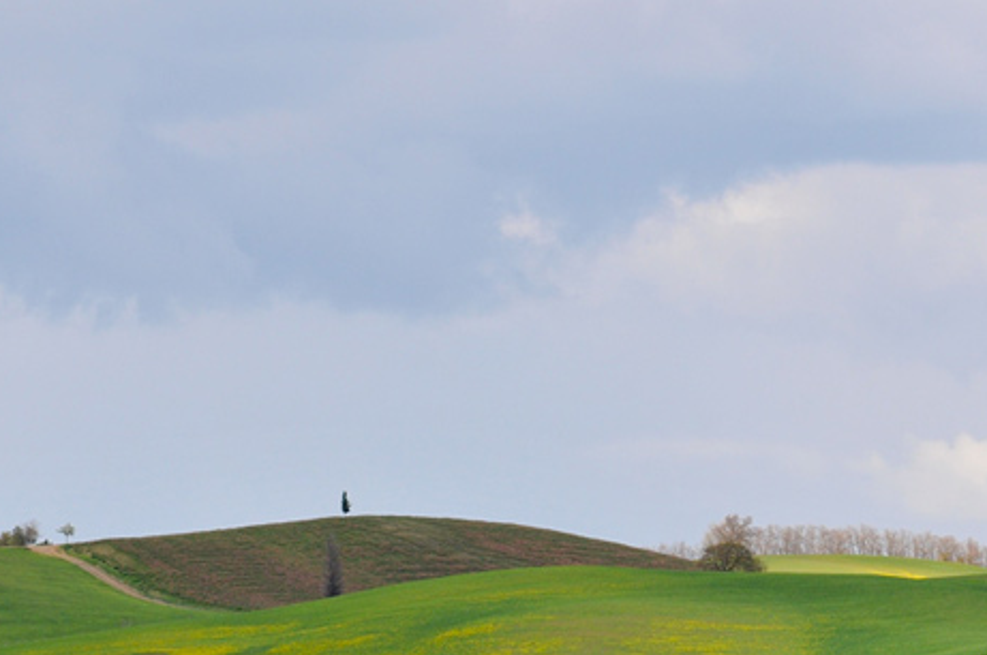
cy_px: 493
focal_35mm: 521
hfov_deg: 4.0
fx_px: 14264
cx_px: 844
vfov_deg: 2.6
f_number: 9
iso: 200
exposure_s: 1/400
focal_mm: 200
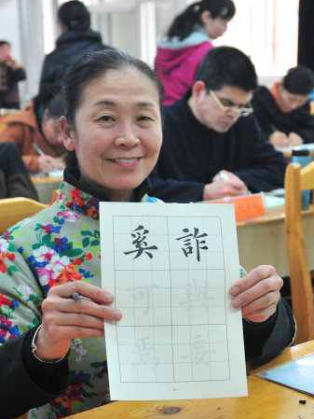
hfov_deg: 24.4
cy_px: 210
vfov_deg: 32.3
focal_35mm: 60
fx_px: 722
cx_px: 113
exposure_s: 1/40
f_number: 3.5
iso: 320
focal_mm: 27
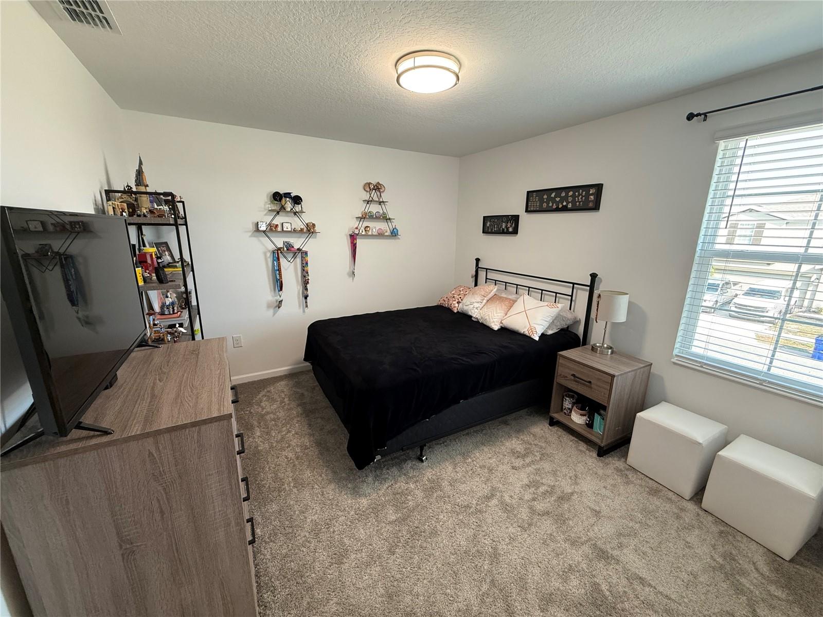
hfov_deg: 102.1
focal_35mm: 14
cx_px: 412
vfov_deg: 85.7
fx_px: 333
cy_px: 308
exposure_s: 1/60
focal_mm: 2.22
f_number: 2.2
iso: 250
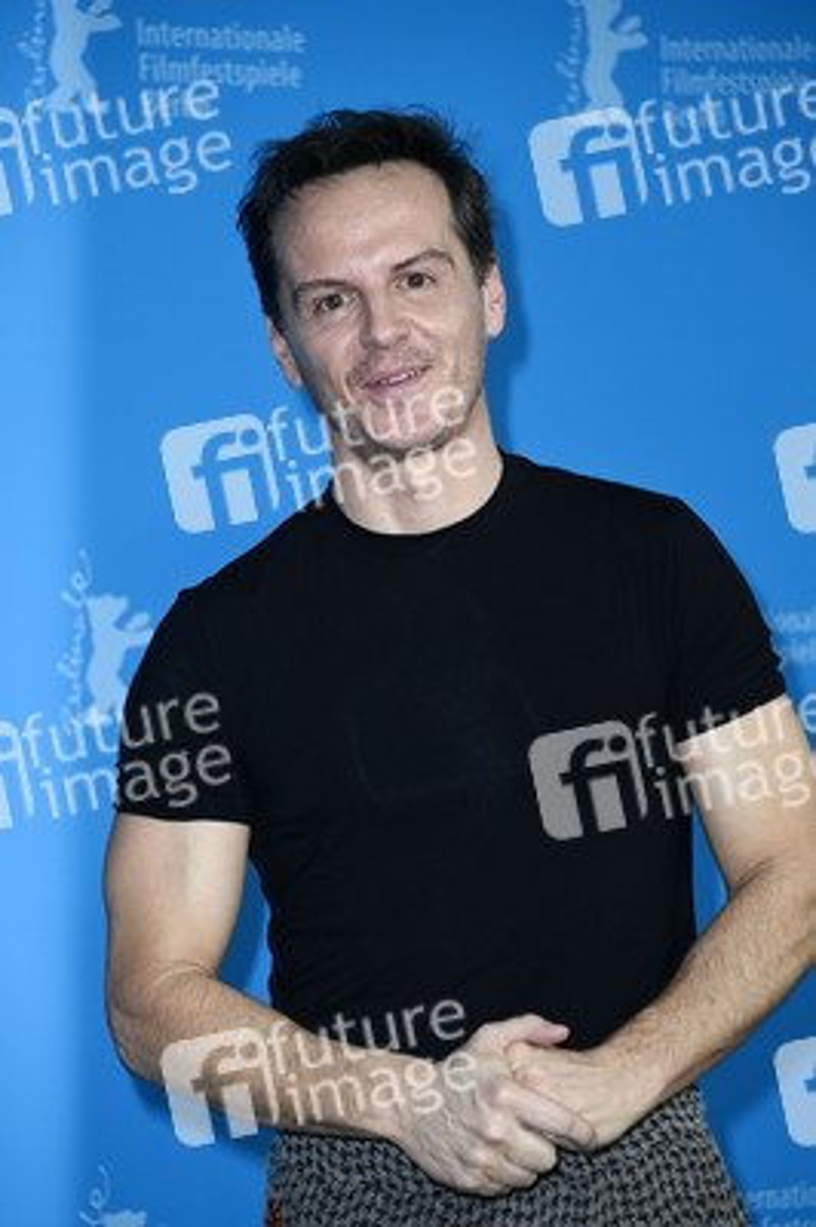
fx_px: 4938
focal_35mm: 145
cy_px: 614
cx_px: 408
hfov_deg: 9.4
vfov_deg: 14.2
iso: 800
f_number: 5.6
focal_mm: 145
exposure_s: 1/200
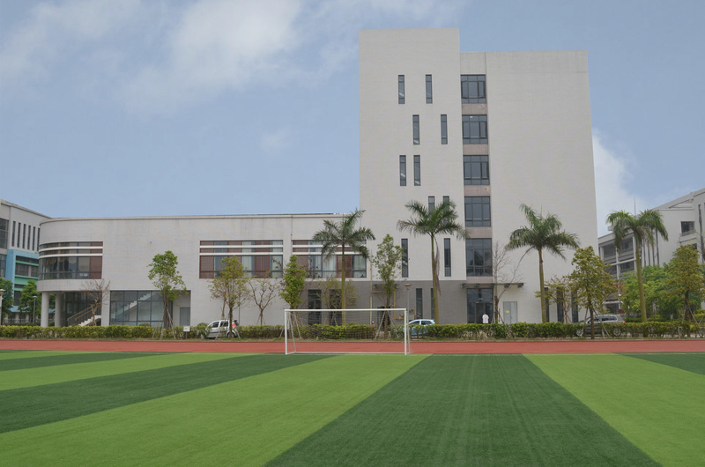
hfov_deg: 55.2
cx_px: 352
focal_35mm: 34
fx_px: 674
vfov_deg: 38.2
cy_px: 234
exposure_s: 1/250
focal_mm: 23
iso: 200
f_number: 8
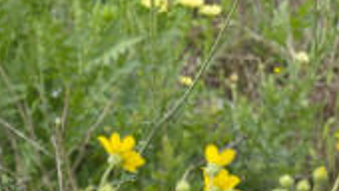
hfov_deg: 7.1
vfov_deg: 4.0
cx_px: 277
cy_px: -90
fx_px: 2744
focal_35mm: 305
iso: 200
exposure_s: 1/500
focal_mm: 60
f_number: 5.6
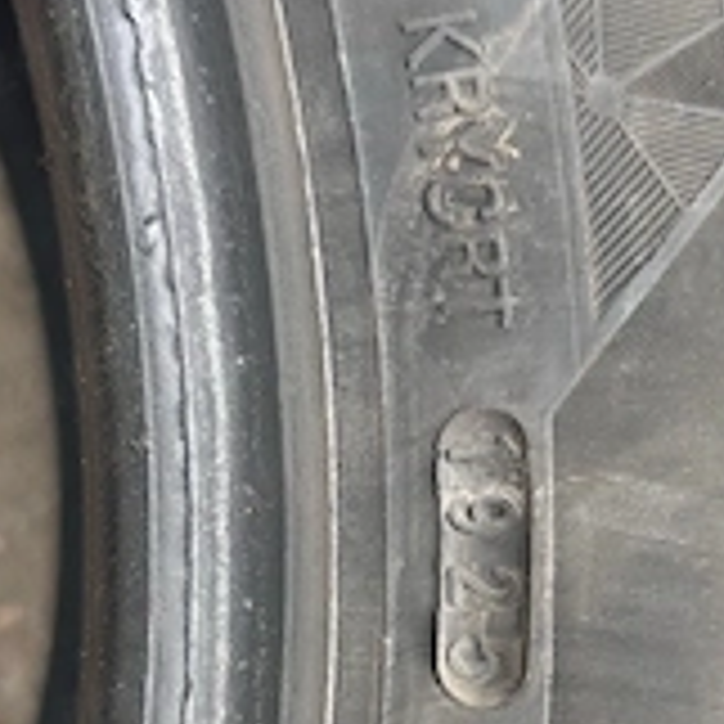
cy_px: 495
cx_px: 418
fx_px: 1349
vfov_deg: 29.8
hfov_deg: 30.0
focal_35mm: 57
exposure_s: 1/186
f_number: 1.5
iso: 40
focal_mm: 5.7
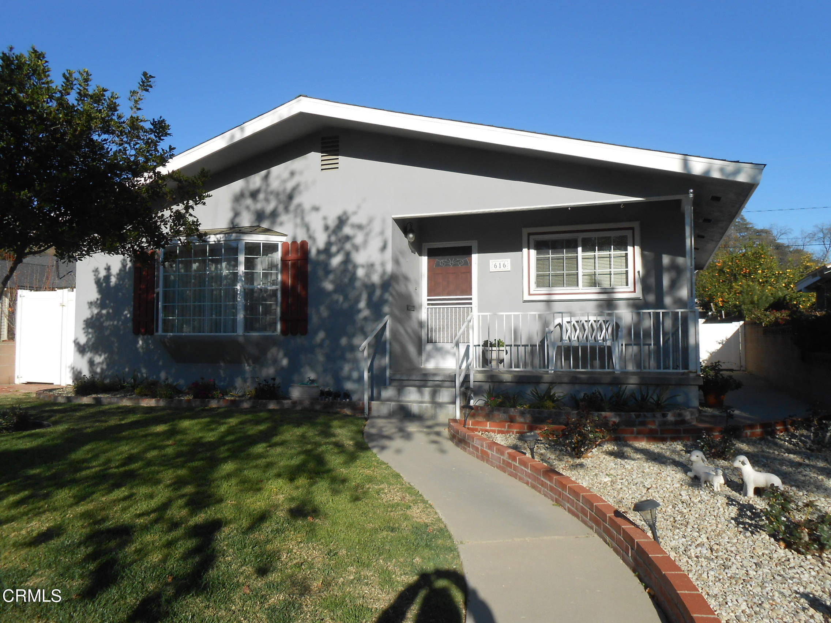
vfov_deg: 53.1
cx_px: 416
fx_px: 624
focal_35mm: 26
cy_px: 312
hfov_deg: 67.3
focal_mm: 4.6
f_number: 3.5
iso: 80
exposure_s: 1/1250
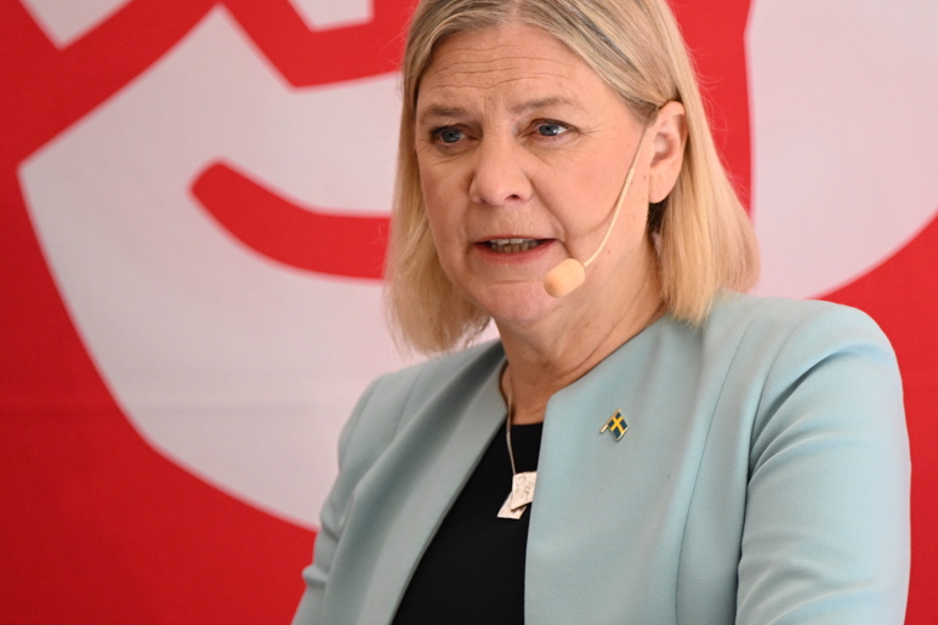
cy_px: 376
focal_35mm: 352
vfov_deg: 3.9
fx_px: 9169
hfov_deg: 5.9
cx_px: 621
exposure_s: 1/6400
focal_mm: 200
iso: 2000
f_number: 2.8
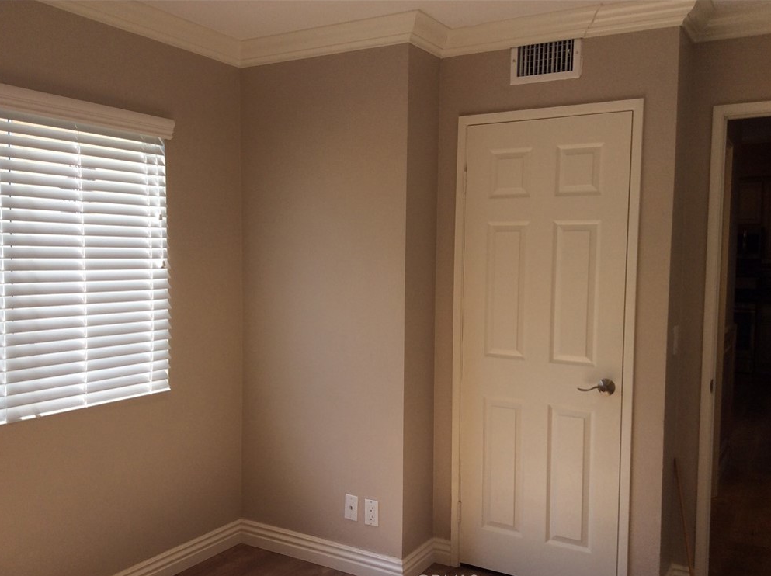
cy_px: 296
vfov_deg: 42.8
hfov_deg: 55.4
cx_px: 376
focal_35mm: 33
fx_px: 734
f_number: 2.4
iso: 32
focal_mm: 3.3
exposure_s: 1/200
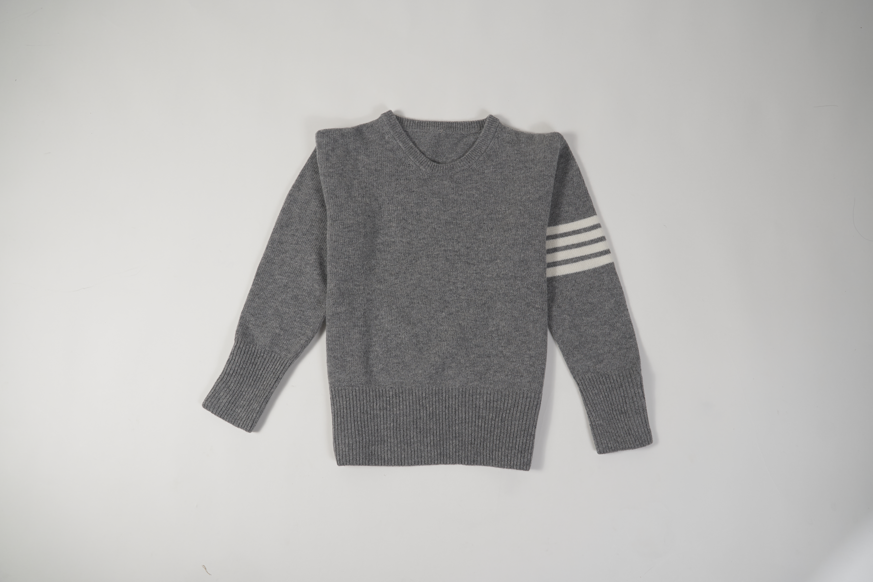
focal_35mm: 28
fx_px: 679
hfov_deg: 65.5
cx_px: 436
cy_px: 291
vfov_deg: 46.4
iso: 250
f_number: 4
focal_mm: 28
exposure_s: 1/160
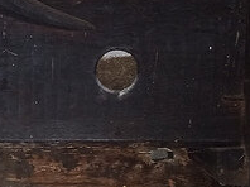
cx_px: -78
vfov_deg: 18.0
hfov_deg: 21.7
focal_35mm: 81
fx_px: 584
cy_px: 145
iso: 2446
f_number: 2
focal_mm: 3.87
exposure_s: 1/17.1
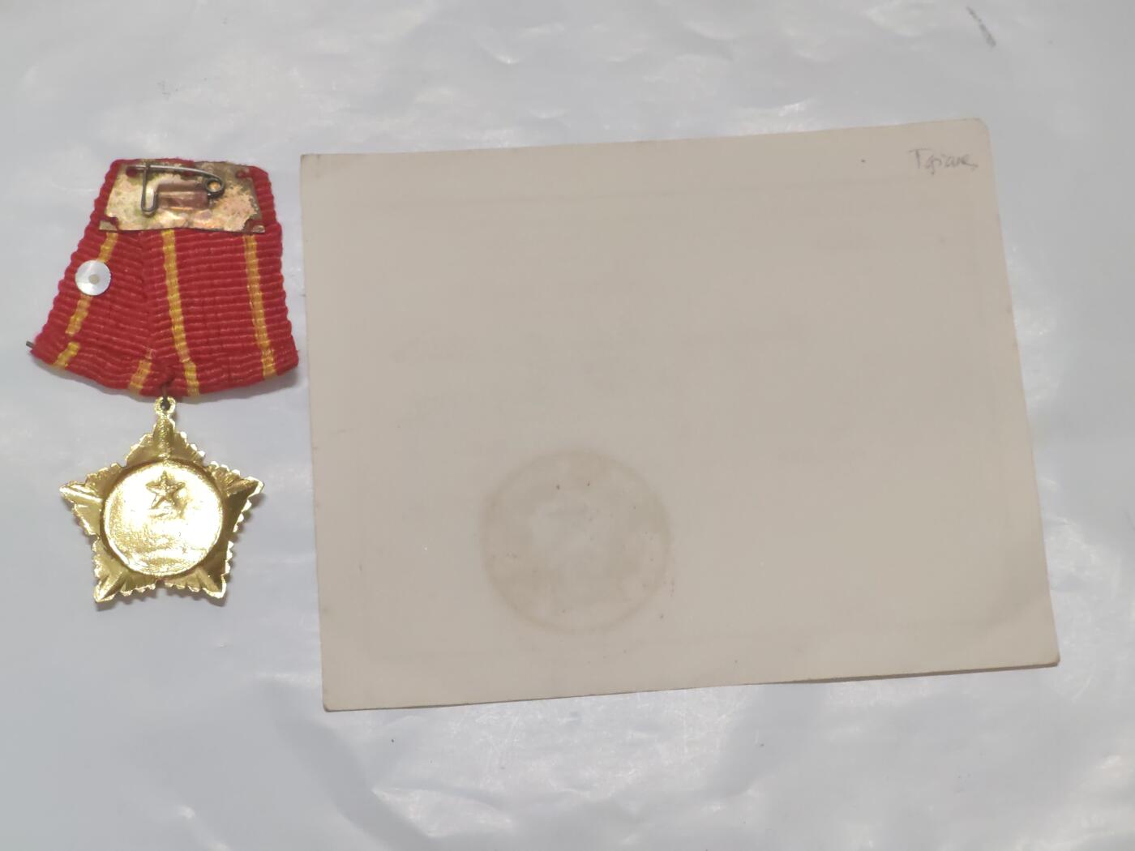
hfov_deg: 28.6
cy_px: 426
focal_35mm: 68
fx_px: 2230
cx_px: 568
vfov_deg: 21.6
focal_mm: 8.67
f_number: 2.4
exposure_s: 1/33
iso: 800
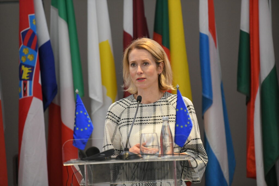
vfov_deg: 6.9
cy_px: 93
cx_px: 140
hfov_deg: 10.3
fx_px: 1550
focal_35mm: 200
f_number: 3.5
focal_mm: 200
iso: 3200
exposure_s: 1/200
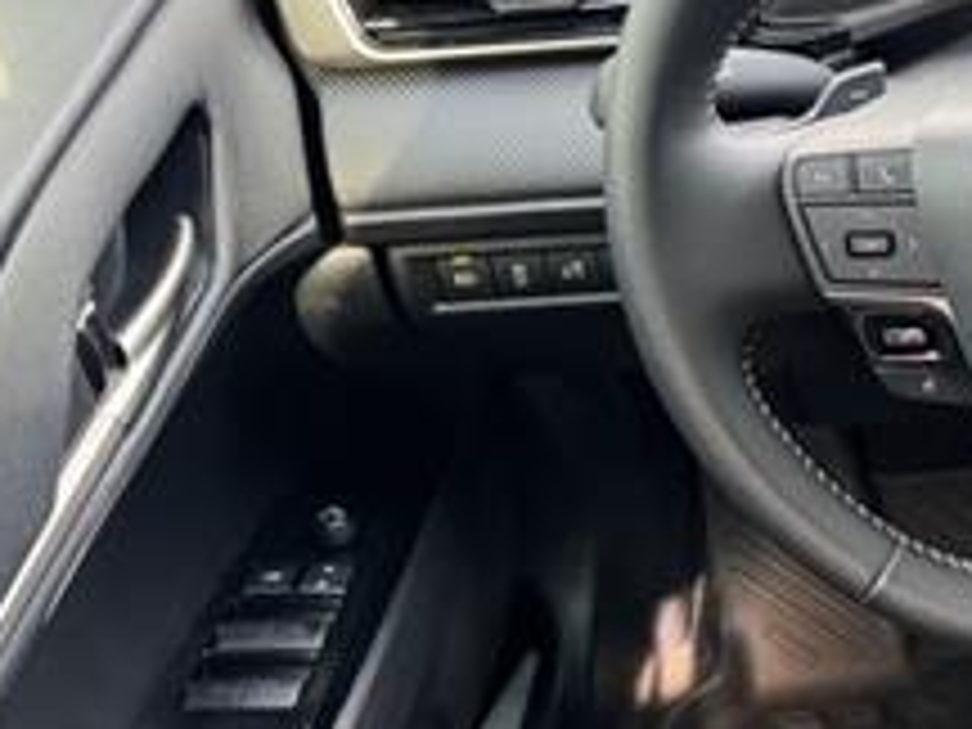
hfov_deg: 23.0
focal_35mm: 71
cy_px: 531
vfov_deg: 20.6
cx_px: 1390
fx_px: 1994
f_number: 1.78
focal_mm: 6.76
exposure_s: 1/112
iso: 200
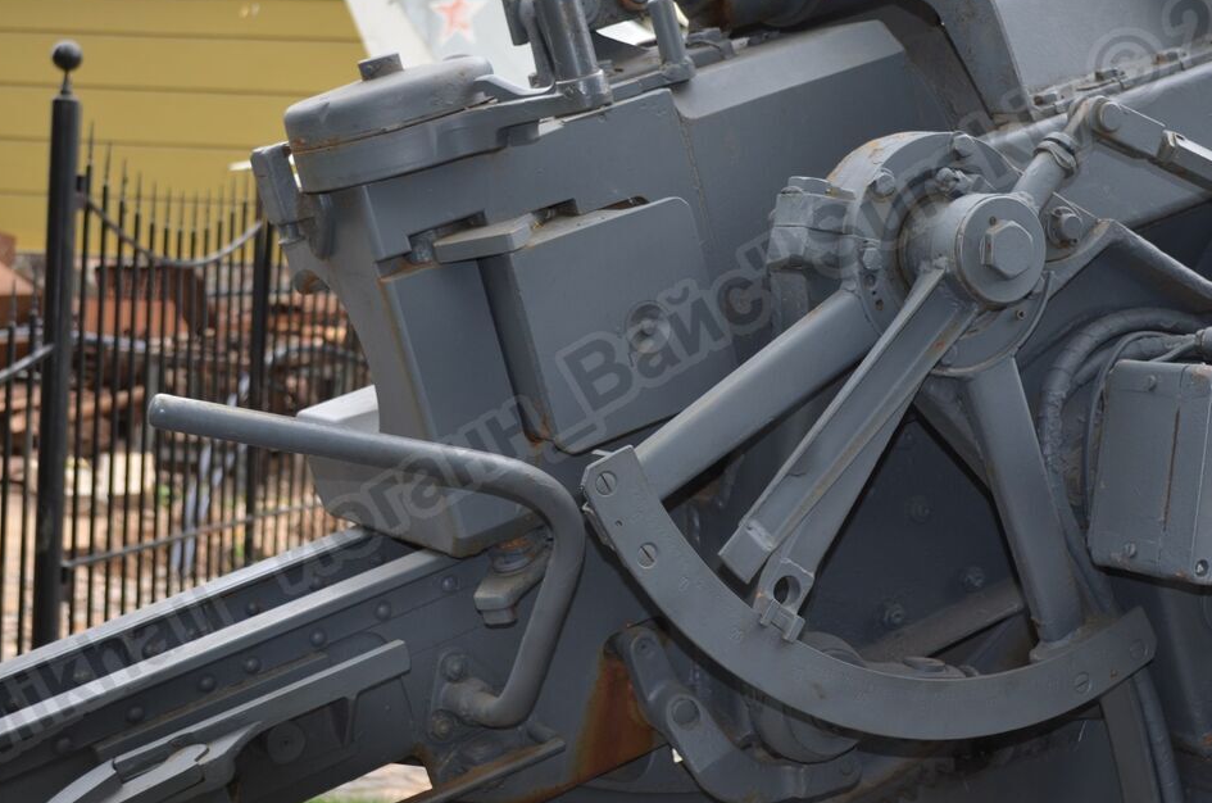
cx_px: 658
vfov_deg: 20.8
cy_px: 341
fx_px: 2184
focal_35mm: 65
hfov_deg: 31.0
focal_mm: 32
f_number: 4.8
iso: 140
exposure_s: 1/200
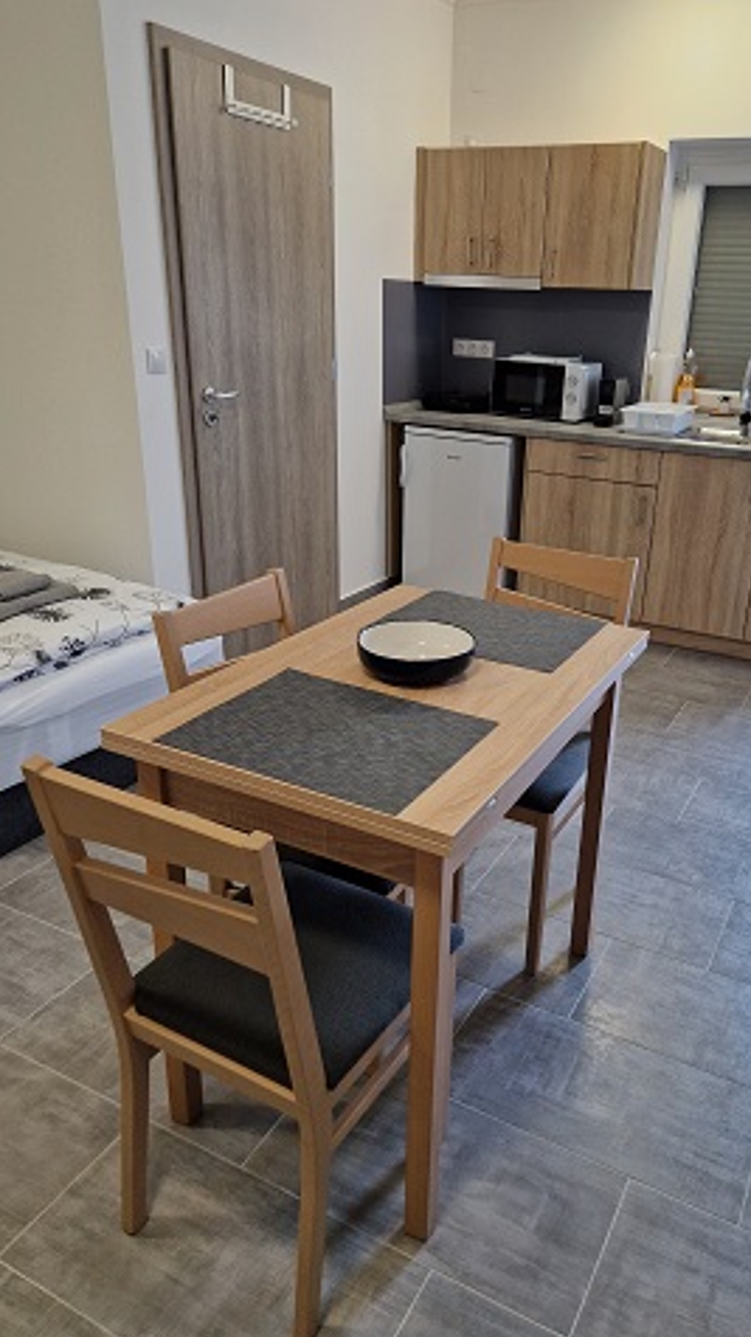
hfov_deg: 44.0
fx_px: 921
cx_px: 475
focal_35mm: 26
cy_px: 668
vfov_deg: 71.9
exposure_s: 1/180
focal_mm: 5.4
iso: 160
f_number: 1.8
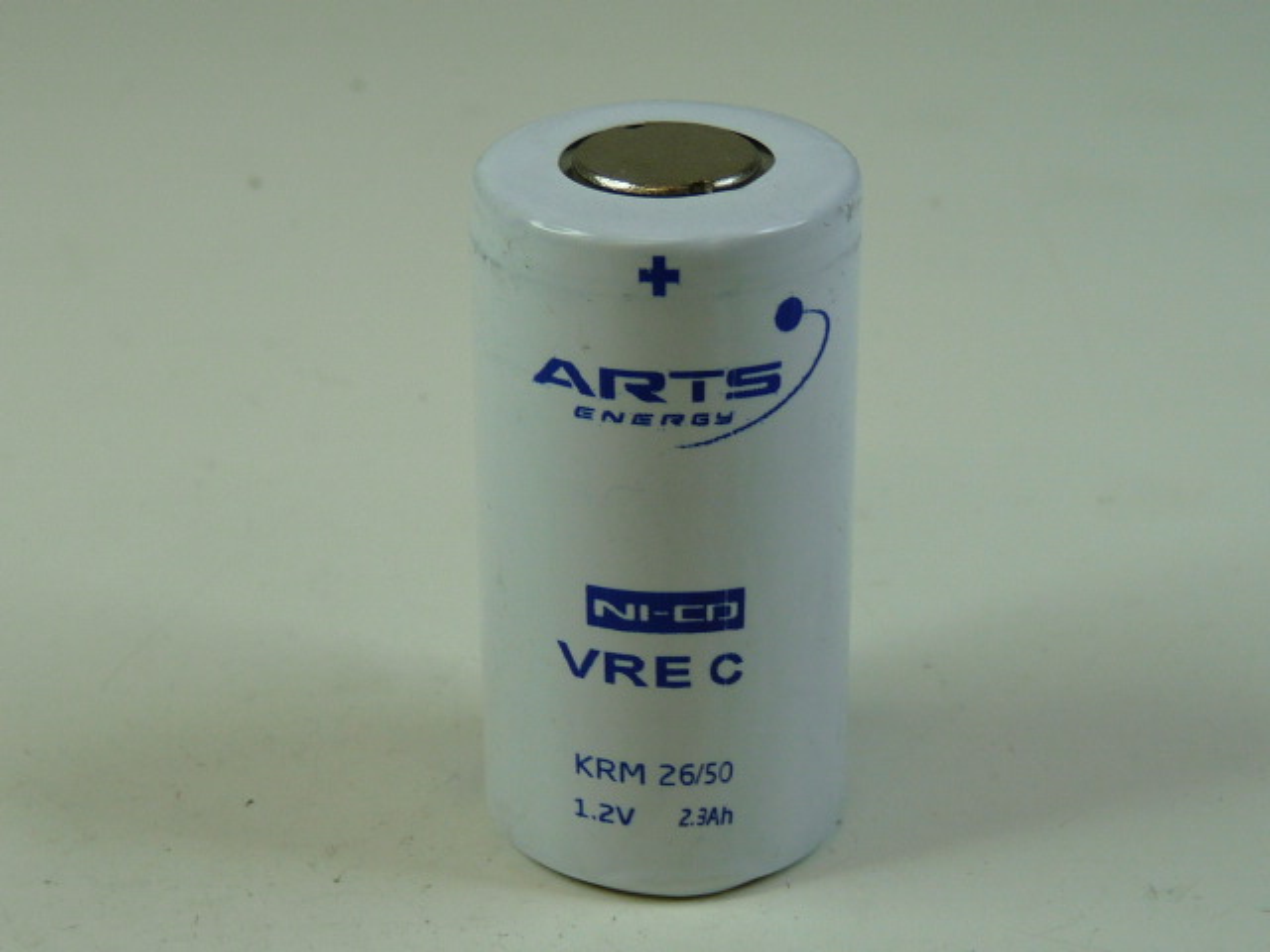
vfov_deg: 17.4
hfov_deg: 23.0
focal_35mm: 85
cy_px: 476
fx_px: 3119
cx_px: 635
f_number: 3.2
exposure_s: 1/100
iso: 100
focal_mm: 8.5
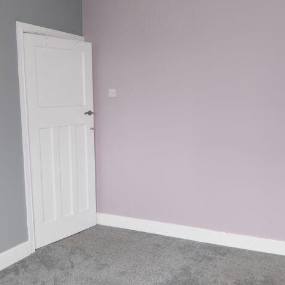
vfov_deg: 42.8
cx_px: 187
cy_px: 138
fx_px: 363
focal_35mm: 39
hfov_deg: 42.3
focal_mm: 14
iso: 400
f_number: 2.8
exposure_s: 1/125
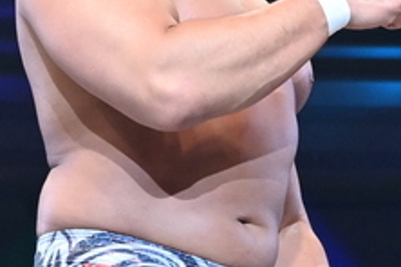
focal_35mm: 143
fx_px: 1593
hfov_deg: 13.9
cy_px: 61
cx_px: 477
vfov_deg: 9.6
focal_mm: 44
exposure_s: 1/640
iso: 5000
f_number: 4.5
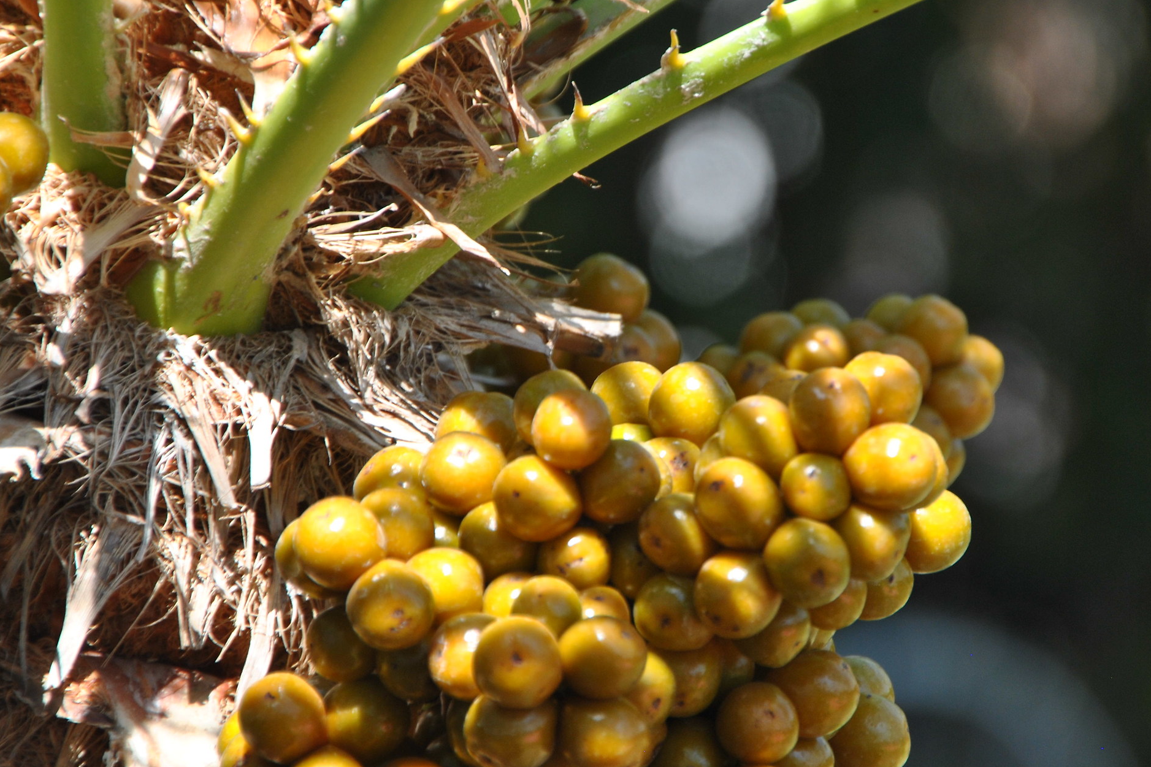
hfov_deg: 4.3
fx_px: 15344
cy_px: 358
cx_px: 666
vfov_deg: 2.9
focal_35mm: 480
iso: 200
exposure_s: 1/160
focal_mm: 250
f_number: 8
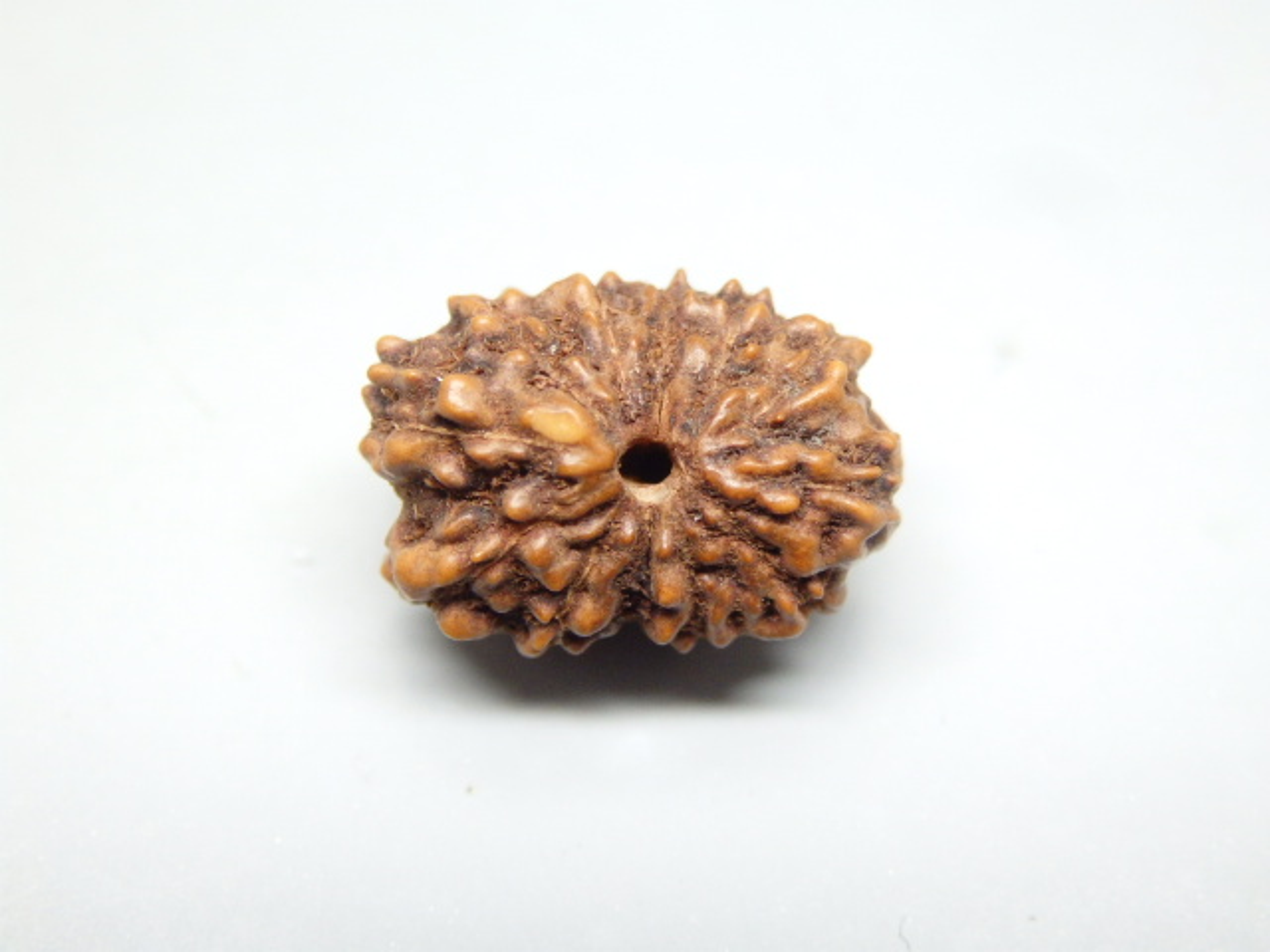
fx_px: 2421
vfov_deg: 22.3
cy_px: 476
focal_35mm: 66
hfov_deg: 29.4
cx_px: 635
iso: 640
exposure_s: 1/100
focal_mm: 11.9
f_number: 4.4
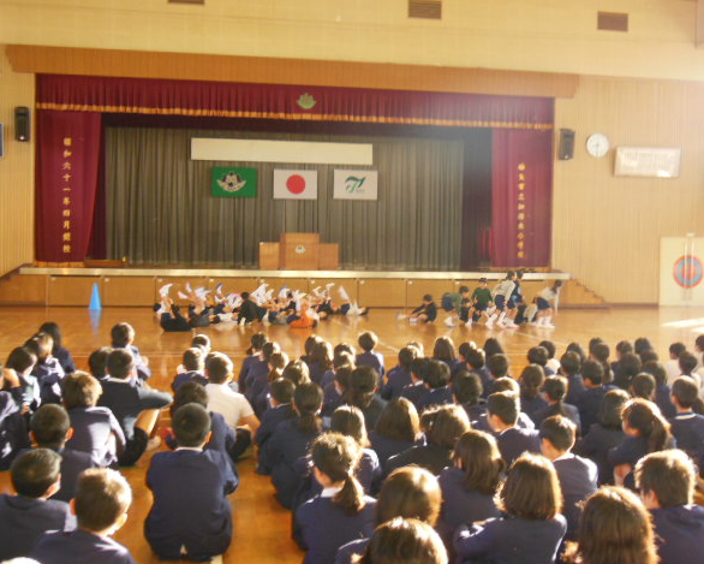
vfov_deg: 31.5
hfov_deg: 38.8
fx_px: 1000
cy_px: 278
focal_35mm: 48
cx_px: 372
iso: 400
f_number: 4.4
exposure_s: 1/40
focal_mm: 8
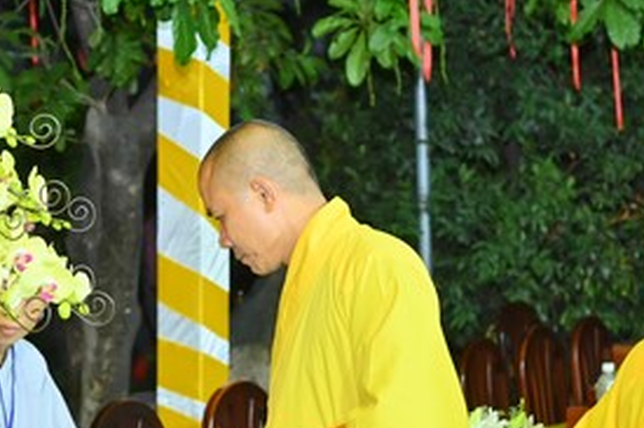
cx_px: 143
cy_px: 315
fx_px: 2324
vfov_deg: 10.5
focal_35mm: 130
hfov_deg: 15.7
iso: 1250
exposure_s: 1/160
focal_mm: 55
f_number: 4.5
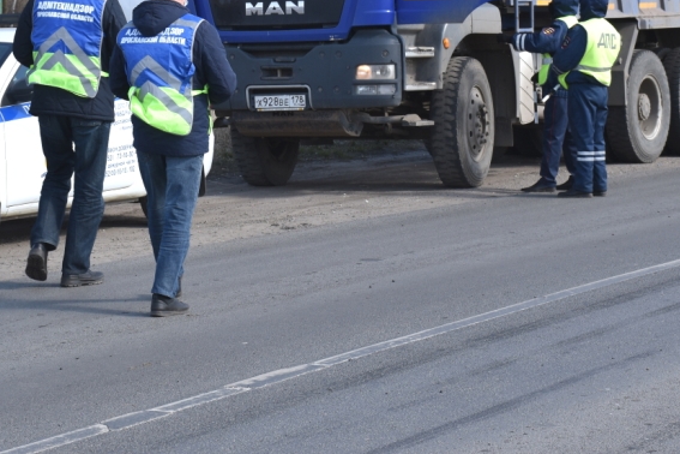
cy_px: 50
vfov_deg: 11.2
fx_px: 2302
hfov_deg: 16.8
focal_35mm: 122
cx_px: 302
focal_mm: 45
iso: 160
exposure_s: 1/250
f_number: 8
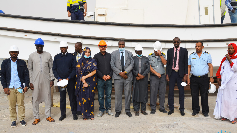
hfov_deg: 56.6
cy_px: 71
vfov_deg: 33.7
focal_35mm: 35
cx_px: 118
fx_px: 220
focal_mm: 22
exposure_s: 1/320
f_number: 9
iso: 100
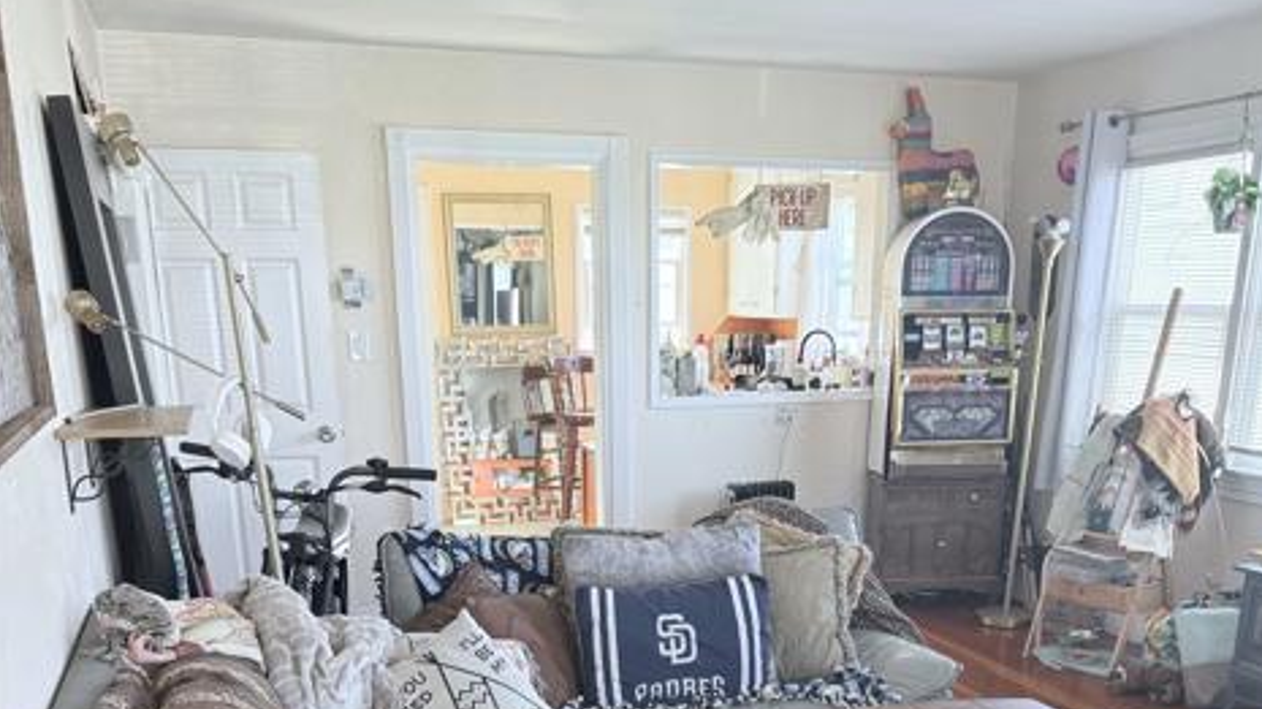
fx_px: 1204
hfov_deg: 55.3
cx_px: 649
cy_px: 704
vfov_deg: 30.5
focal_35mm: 36
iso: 200
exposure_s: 1/104
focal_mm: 6.76
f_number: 1.78
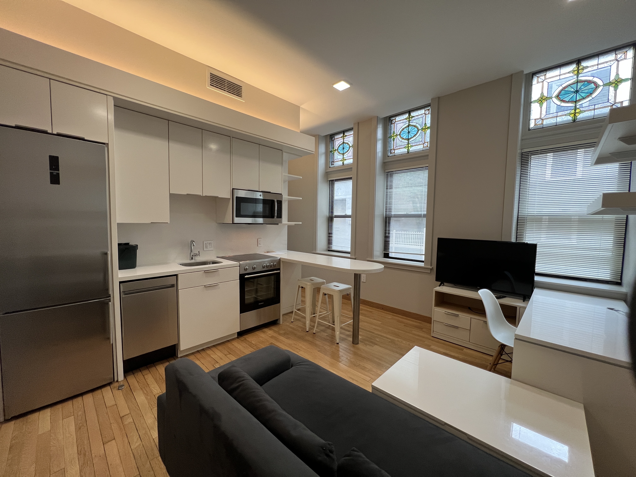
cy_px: 238
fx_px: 239
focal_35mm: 13
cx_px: 318
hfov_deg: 106.2
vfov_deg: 89.9
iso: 160
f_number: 1.8
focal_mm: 1.57
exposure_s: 1/120
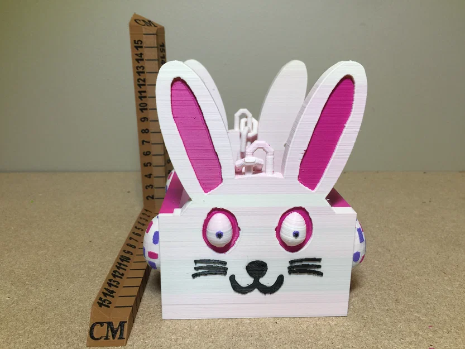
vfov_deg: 48.2
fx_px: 390
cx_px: 232
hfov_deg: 61.7
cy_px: 174
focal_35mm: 29
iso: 40
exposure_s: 1/40
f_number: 2.2
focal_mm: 4.15
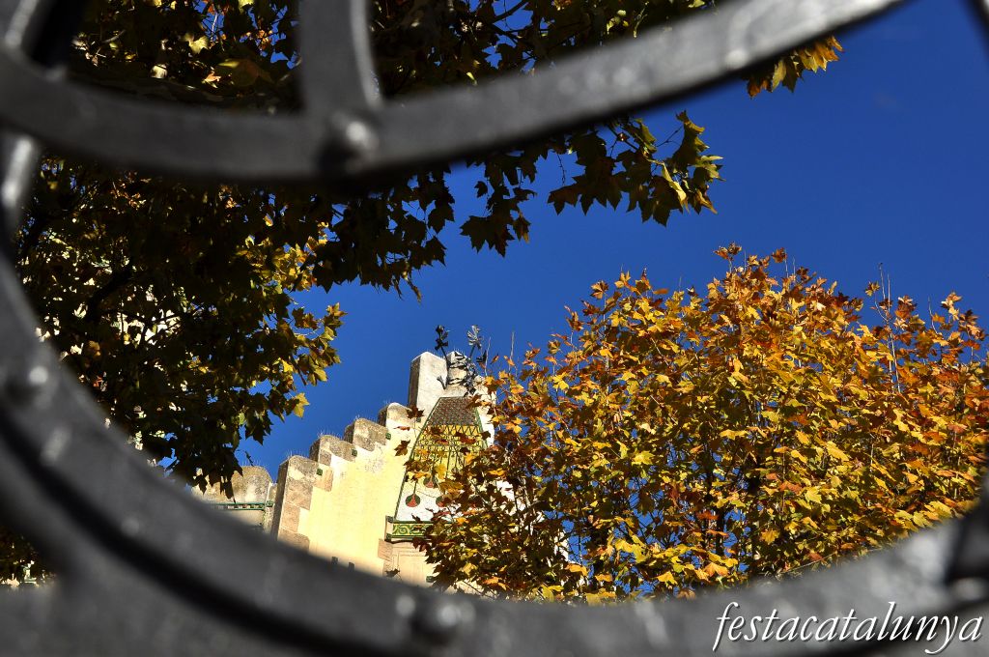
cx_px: 494
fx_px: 1194
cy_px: 328
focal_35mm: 44
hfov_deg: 45.0
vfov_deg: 30.8
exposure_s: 1/1250
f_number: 7.1
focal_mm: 29
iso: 200
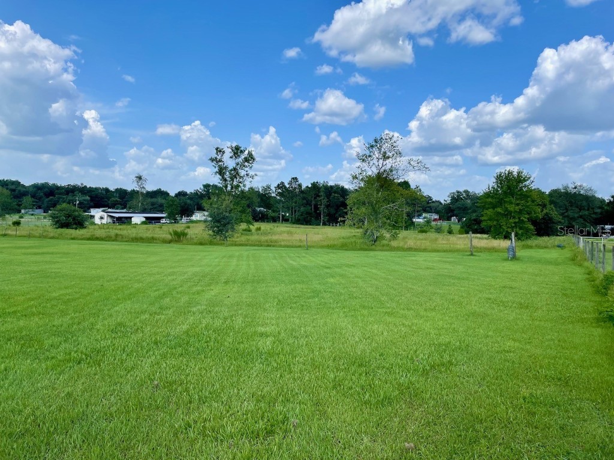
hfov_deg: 67.3
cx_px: 307
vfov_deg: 53.1
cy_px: 230
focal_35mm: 26
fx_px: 461
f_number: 1.6
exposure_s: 1/2882
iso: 32
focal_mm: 4.2
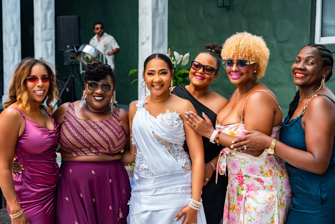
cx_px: 168
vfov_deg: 28.7
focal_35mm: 47
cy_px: 112
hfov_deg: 42.0
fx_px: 436
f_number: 3.5
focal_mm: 46.9
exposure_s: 1/125
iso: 320
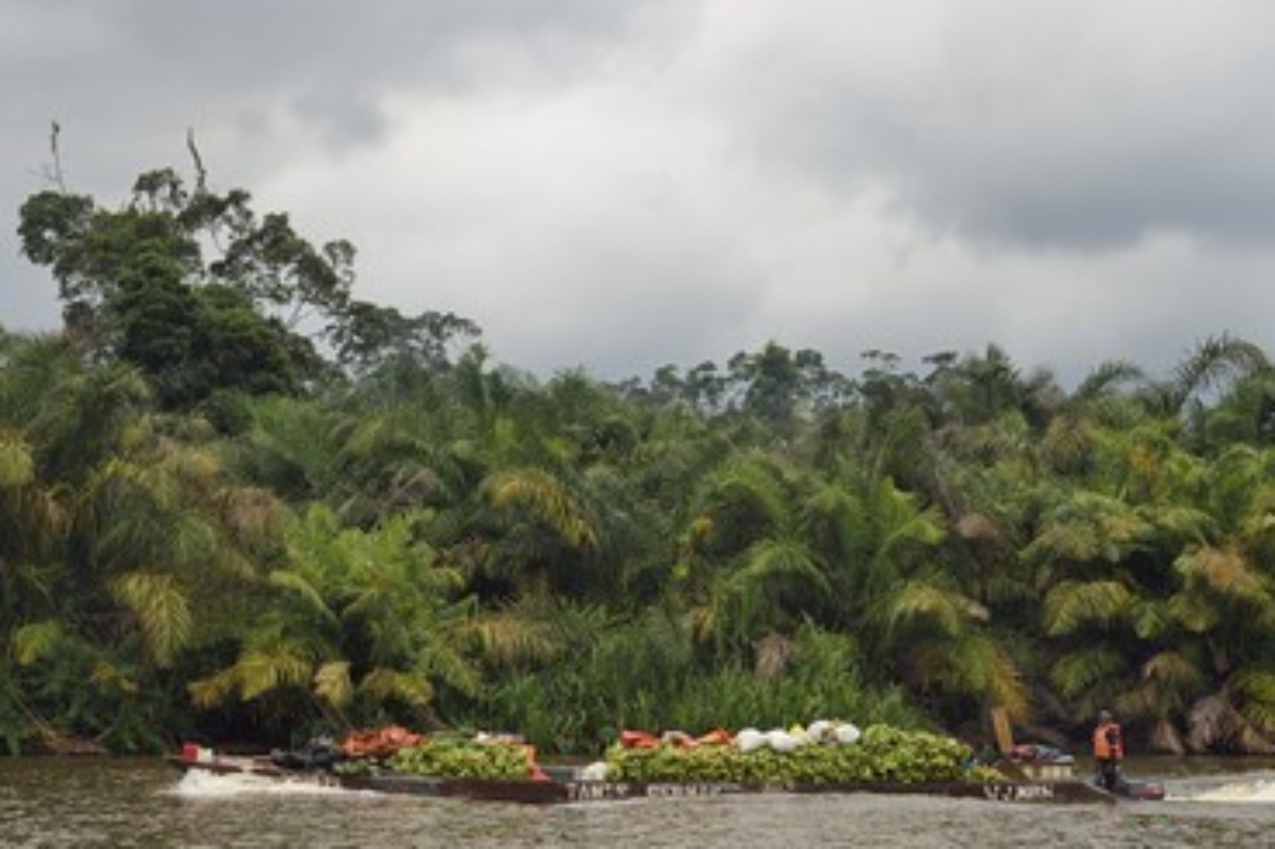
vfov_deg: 21.2
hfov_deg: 31.4
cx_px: 638
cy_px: 482
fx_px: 2266
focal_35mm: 64
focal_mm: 56
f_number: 10
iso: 800
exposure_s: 1/1000
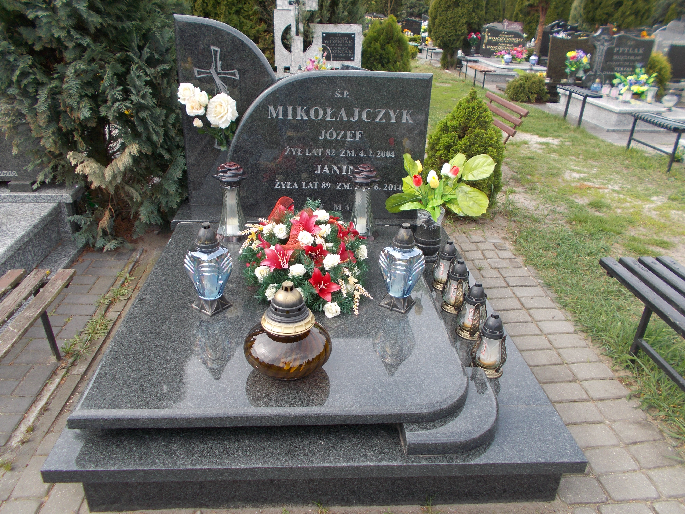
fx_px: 515
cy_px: 257
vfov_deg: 53.1
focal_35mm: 26
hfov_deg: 67.3
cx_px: 342
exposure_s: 1/200
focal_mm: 4.6
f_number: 3.2
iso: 80
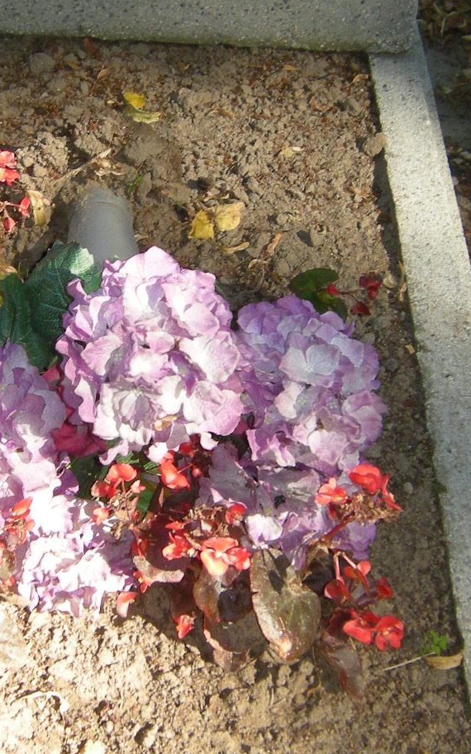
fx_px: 1439
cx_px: 95
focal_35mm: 70
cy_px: 242
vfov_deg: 29.2
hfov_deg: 18.4
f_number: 2.9
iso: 64
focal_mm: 5.3
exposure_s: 1/171
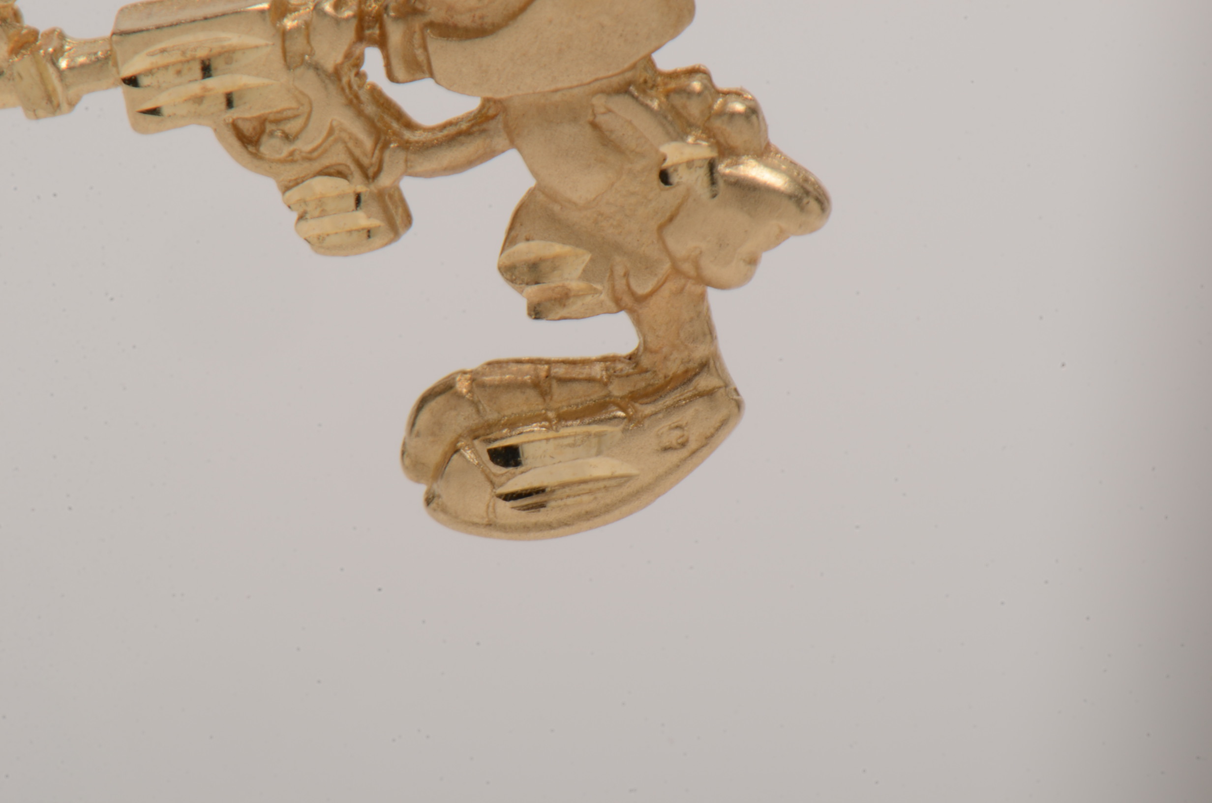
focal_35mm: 128
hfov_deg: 16.1
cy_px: 402
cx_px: 606
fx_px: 4284
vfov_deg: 10.7
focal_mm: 85
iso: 100
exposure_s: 1/160
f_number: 29
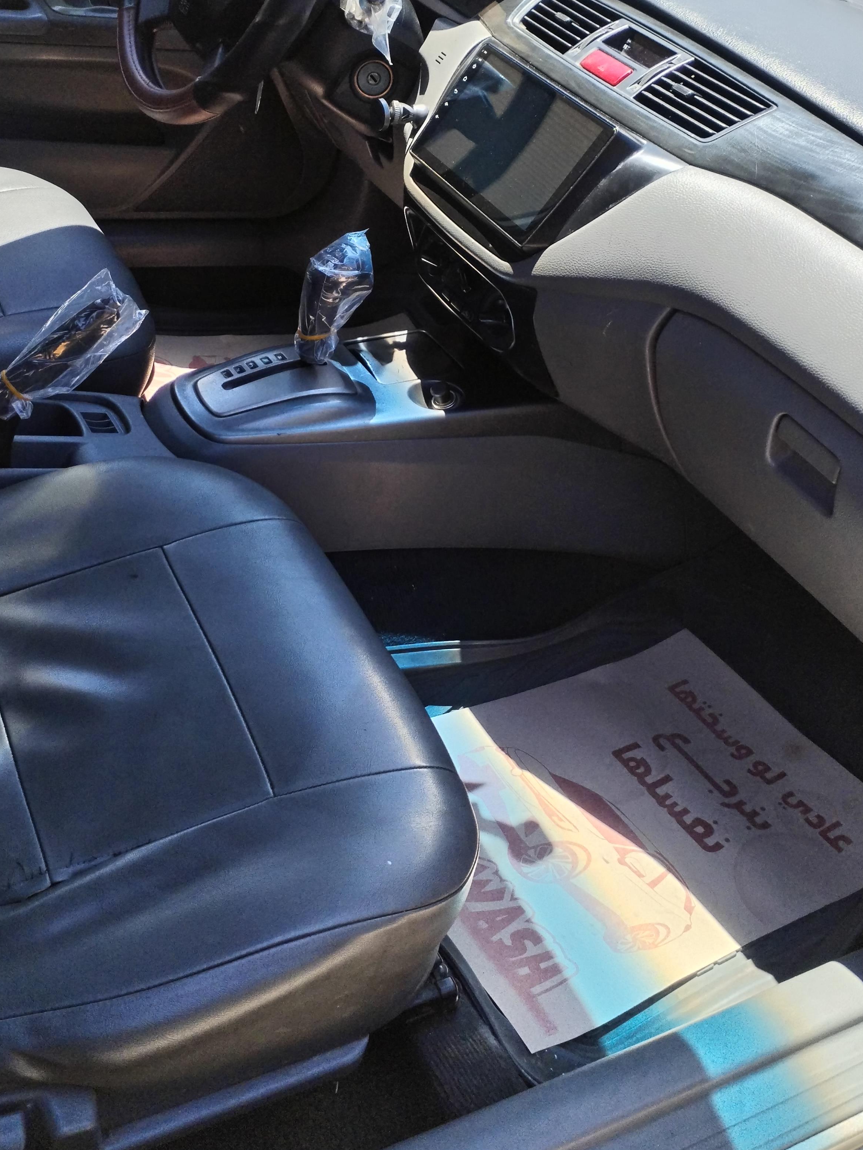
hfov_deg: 33.6
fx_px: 1429
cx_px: 376
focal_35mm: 43
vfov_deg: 43.3
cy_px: 391
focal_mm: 4.75
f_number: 1.8
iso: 100
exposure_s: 1/498
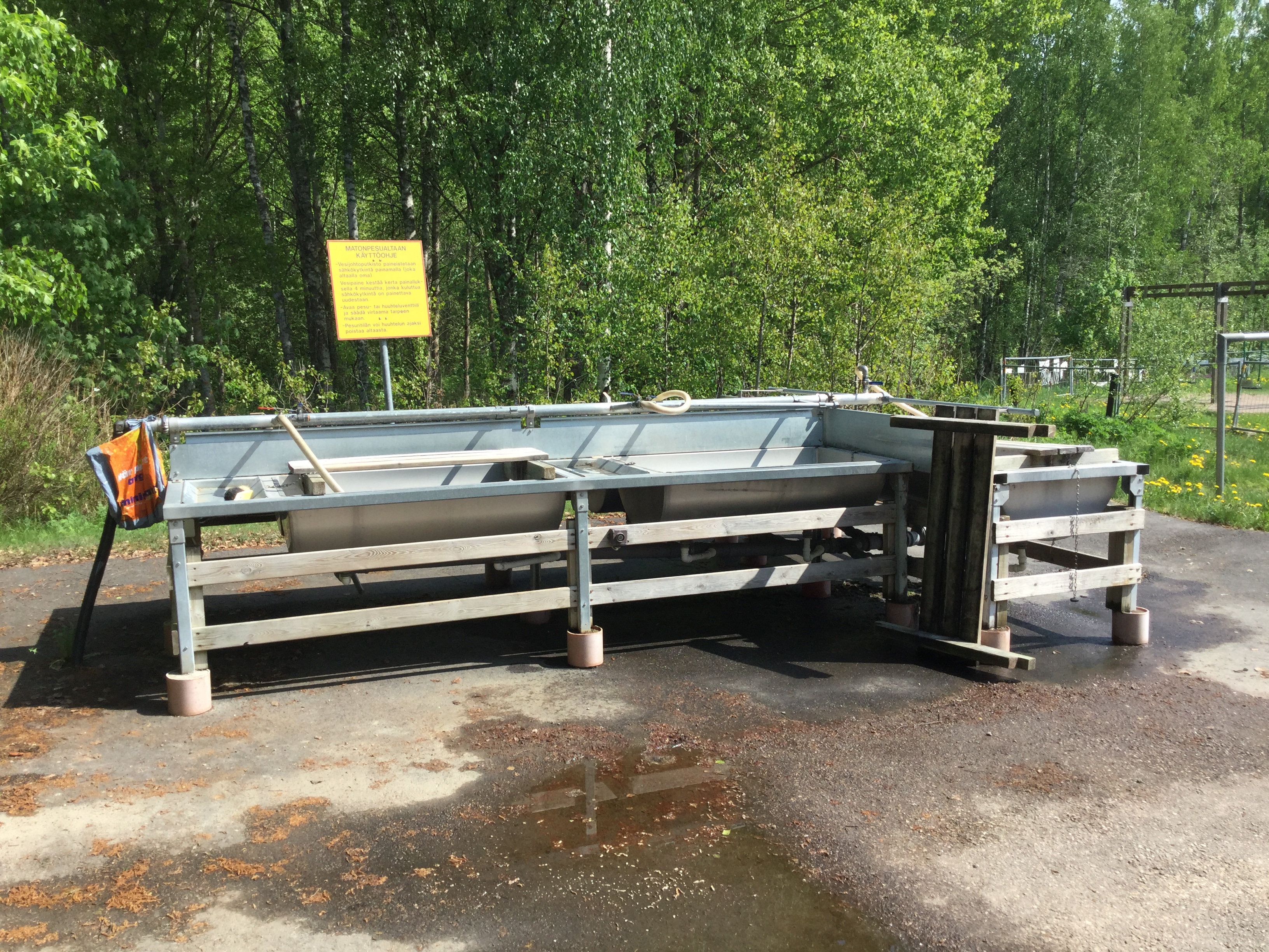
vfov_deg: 45.4
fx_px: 1136
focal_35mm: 31
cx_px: 634
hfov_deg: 58.4
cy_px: 476
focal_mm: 3.3
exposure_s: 1/612
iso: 25
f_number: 2.4
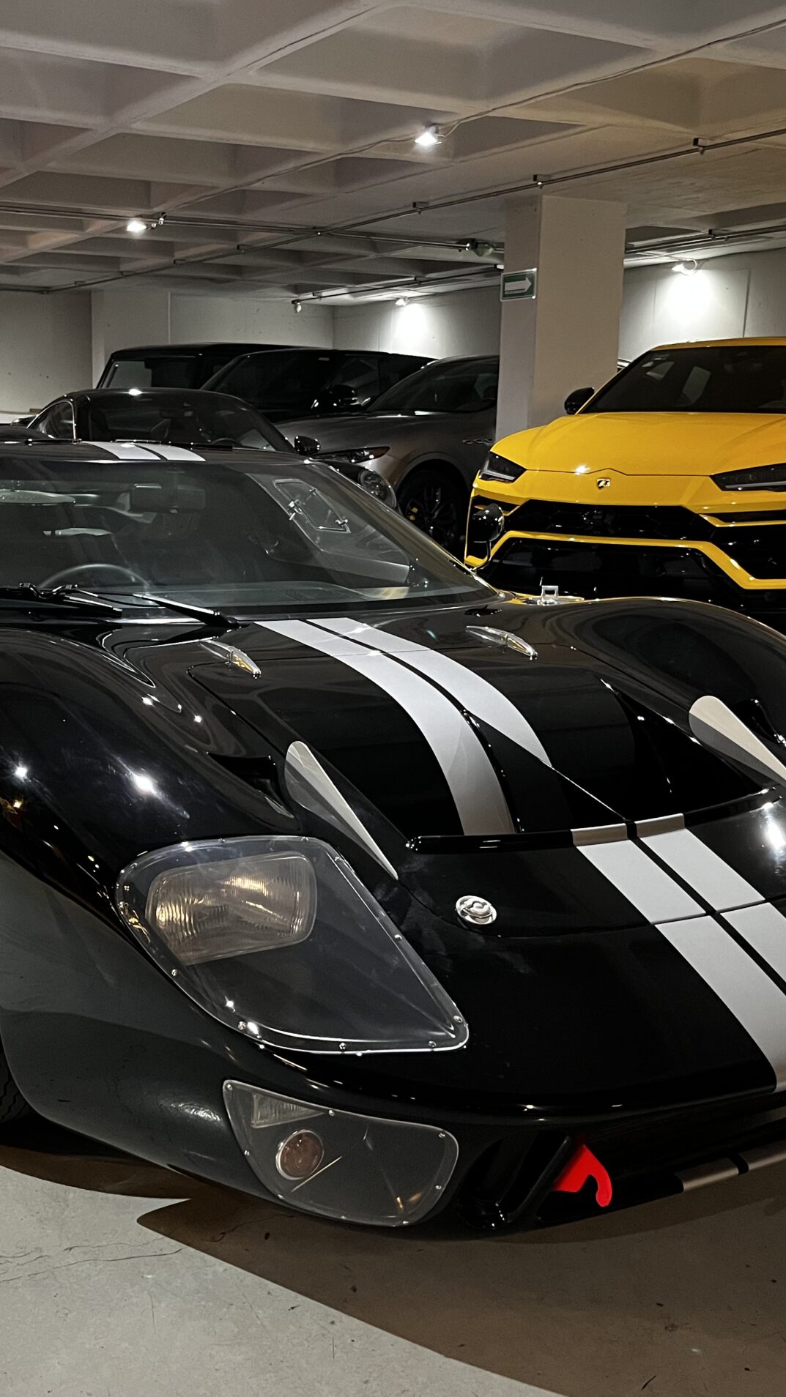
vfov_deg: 52.8
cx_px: 293
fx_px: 1408
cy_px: 698
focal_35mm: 38
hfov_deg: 31.0
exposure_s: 1/40
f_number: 1.6
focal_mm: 5.1
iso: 400
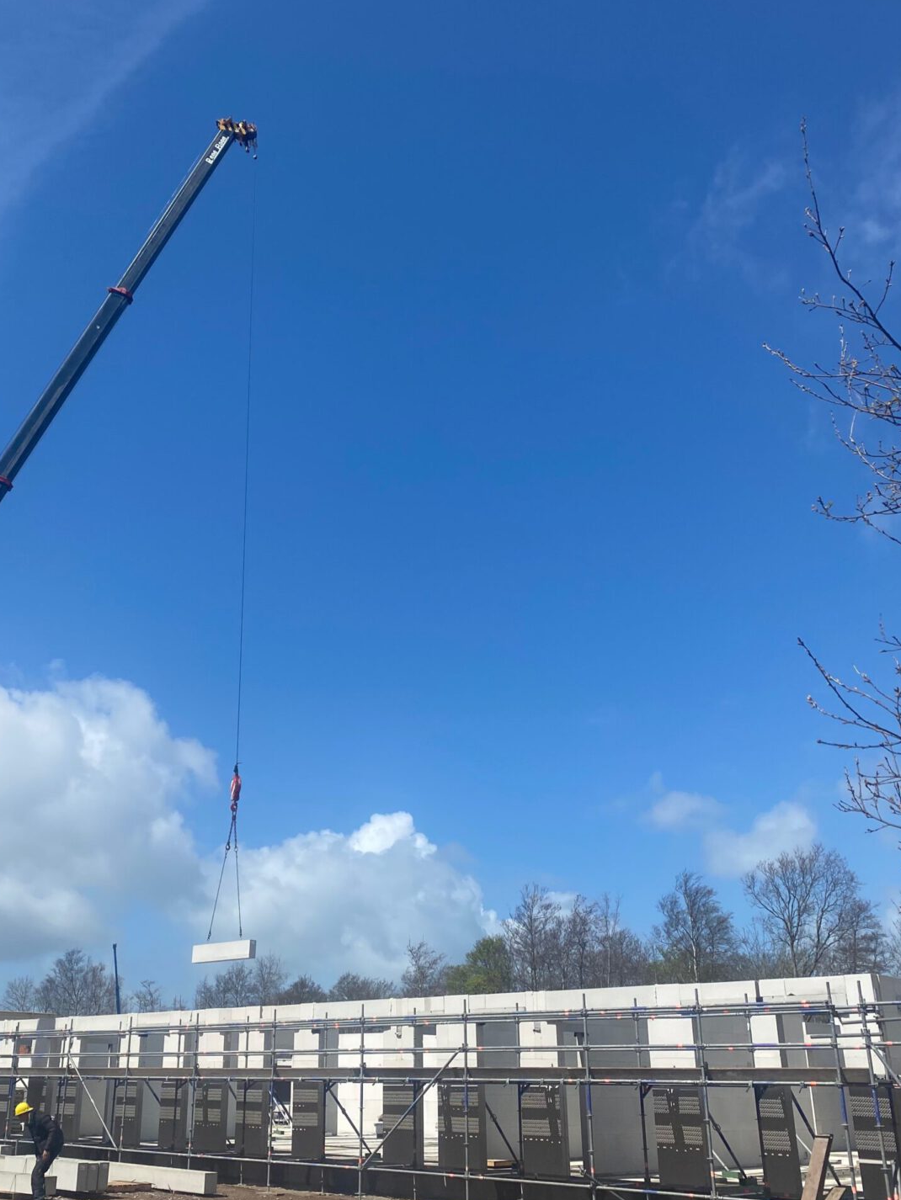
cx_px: 353
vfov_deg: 52.6
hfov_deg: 40.5
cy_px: 603
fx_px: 1214
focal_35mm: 35
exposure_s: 1/4274
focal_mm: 4.25
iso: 32
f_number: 1.8
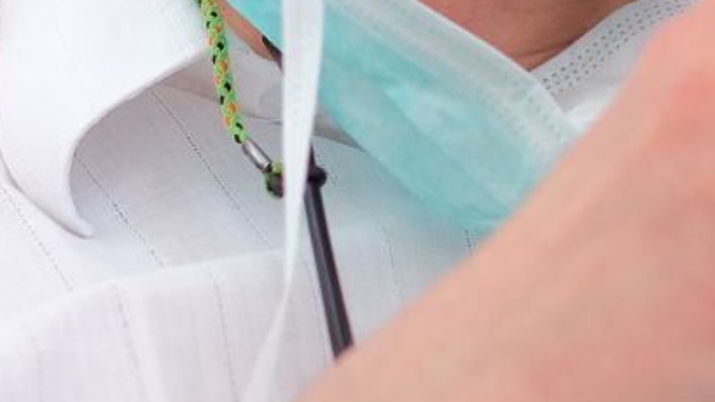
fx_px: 7830
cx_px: 773
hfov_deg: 5.2
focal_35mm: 413
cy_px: -246
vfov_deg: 2.9
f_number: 1.8
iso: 400
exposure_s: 1/300
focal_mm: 56
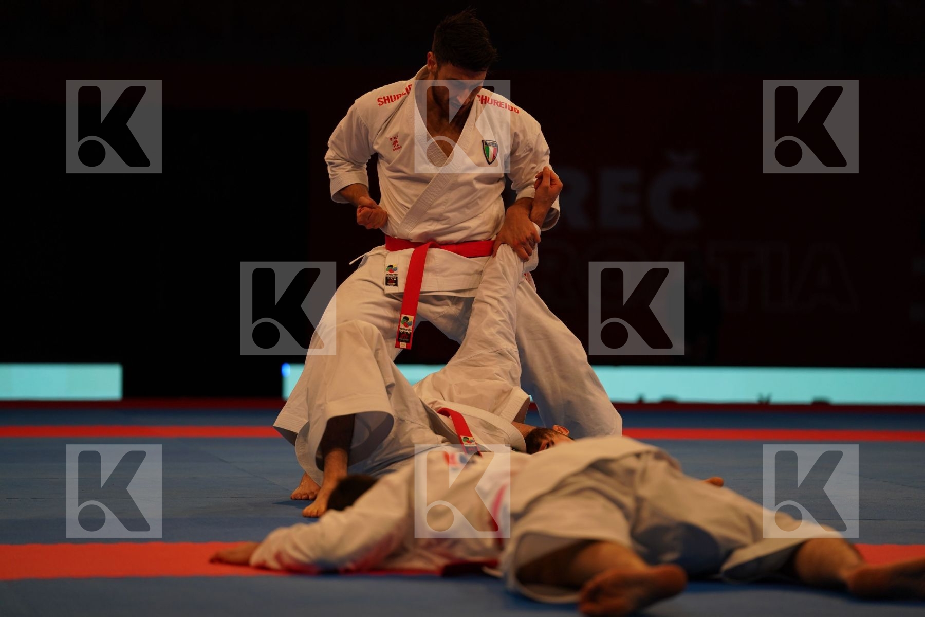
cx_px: 462
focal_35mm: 155
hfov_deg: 13.2
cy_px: 308
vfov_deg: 8.9
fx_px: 3982
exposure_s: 1/250
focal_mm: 155
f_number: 2.8
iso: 500
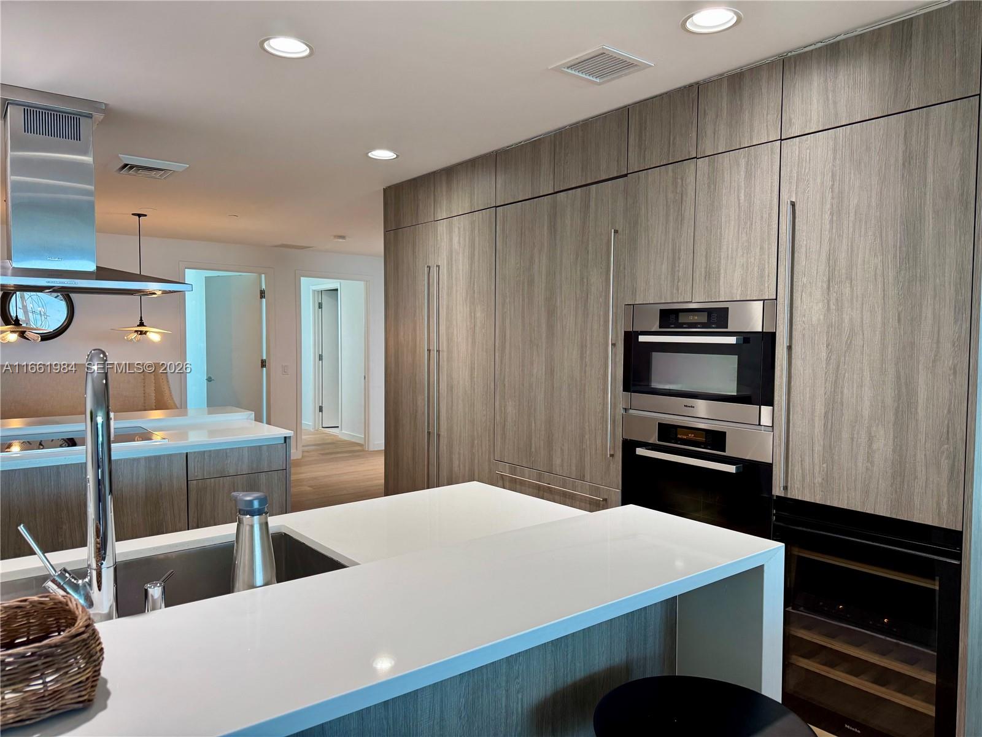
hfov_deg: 71.6
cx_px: 491
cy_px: 368
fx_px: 681
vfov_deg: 56.8
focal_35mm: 24
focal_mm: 6.76
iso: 160
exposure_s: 1/120
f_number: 1.78
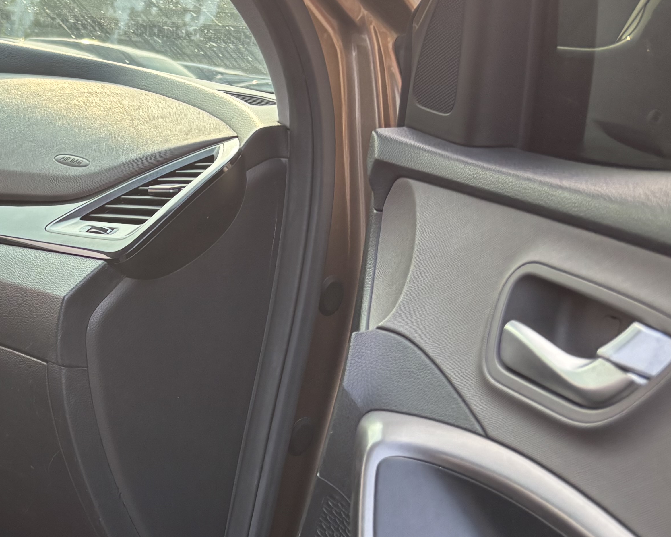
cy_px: 351
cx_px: -146
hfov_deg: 26.8
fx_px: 1231
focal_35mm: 62
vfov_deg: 24.5
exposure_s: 1/177
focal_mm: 5.96
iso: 40
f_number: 1.6
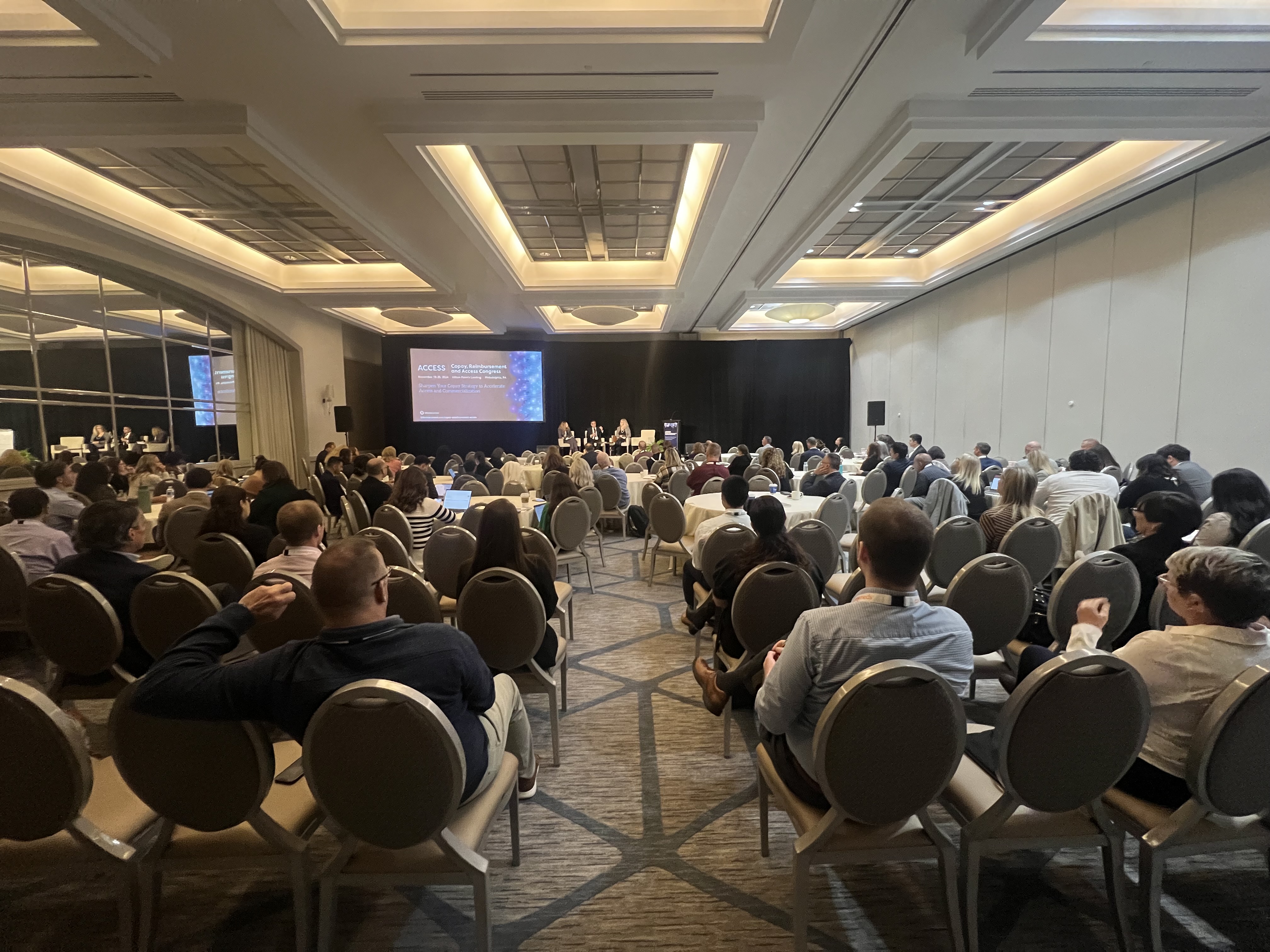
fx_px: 477
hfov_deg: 106.2
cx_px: 635
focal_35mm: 13
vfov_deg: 89.9
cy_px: 476
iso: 800
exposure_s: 1/60
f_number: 1.8
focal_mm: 1.57
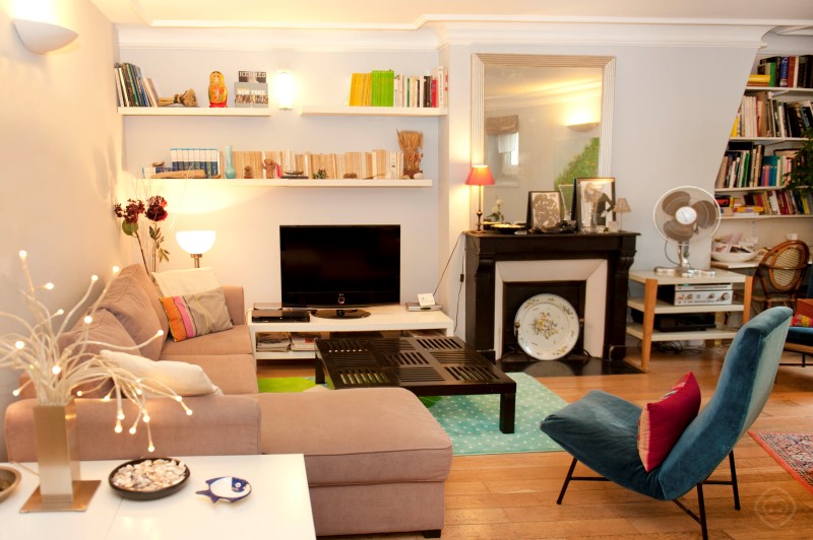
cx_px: 406
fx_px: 542
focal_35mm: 24
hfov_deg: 73.8
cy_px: 270
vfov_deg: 53.1
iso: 400
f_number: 2.8
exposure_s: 1/30
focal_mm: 24
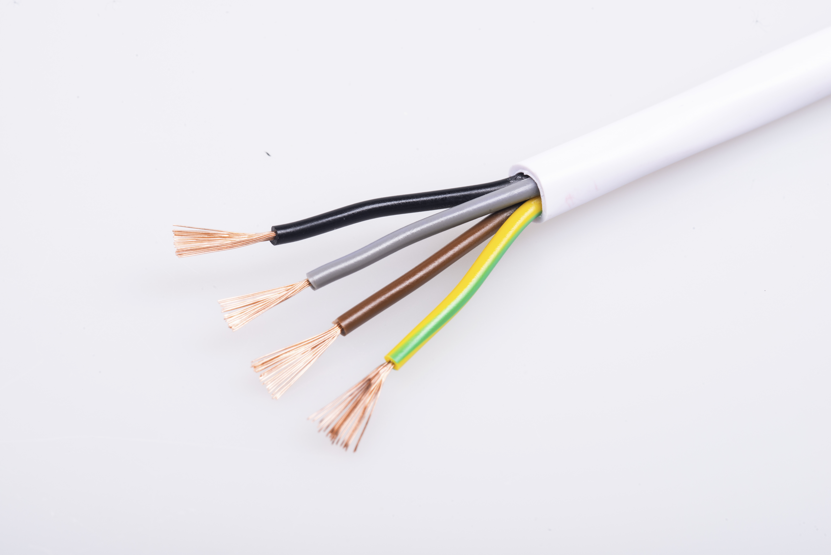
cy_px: 278
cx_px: 416
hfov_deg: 19.5
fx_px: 2424
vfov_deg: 13.1
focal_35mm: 105
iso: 250
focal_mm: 105
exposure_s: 1/125
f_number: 25
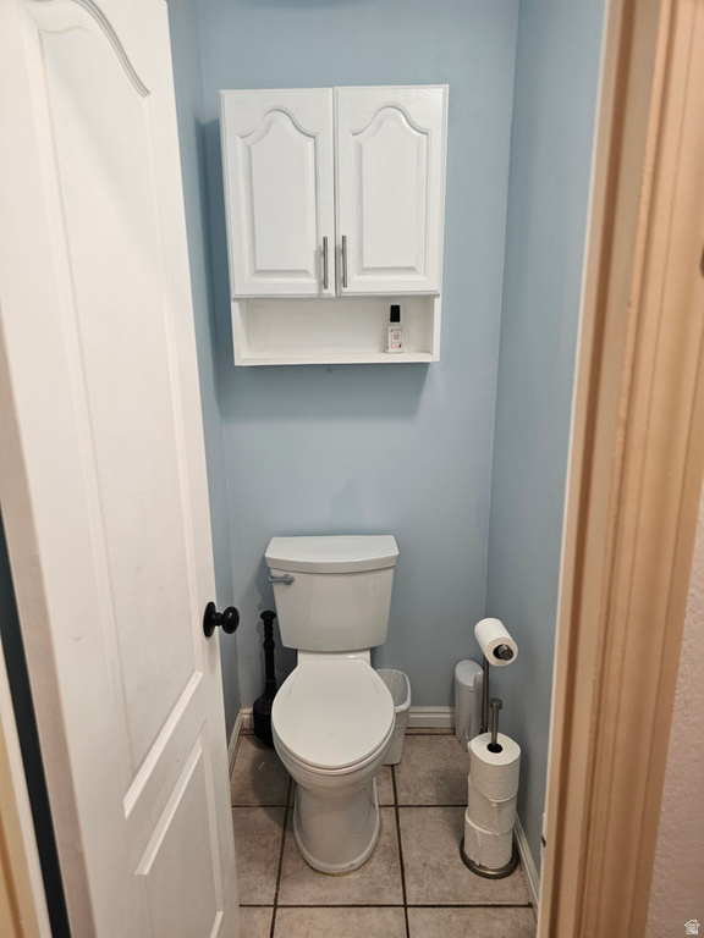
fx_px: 624
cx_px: 352
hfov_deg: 58.9
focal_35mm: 23
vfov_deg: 73.9
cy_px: 469
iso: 200
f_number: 1.7
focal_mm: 6.3
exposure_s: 1/120
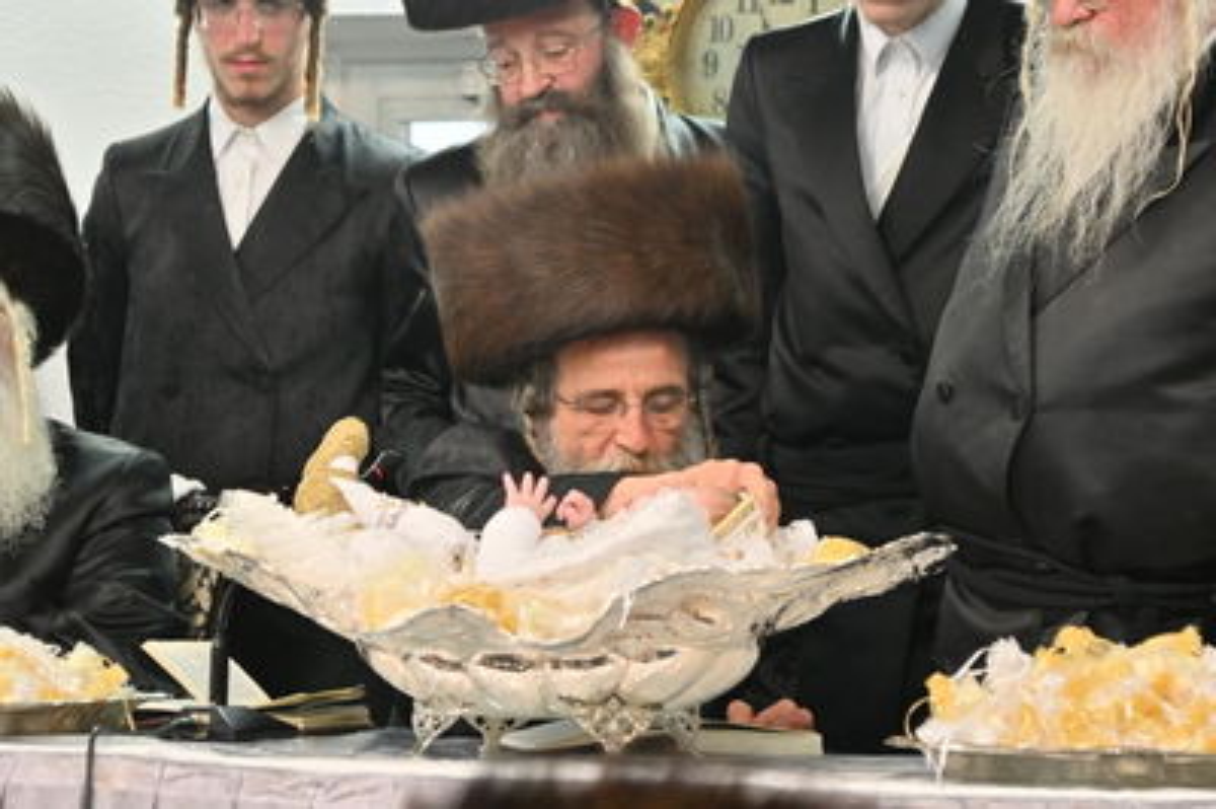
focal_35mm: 180
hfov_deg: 11.4
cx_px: 608
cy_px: 404
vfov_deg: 7.6
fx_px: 6075
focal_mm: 120
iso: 800
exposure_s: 1/400
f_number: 4
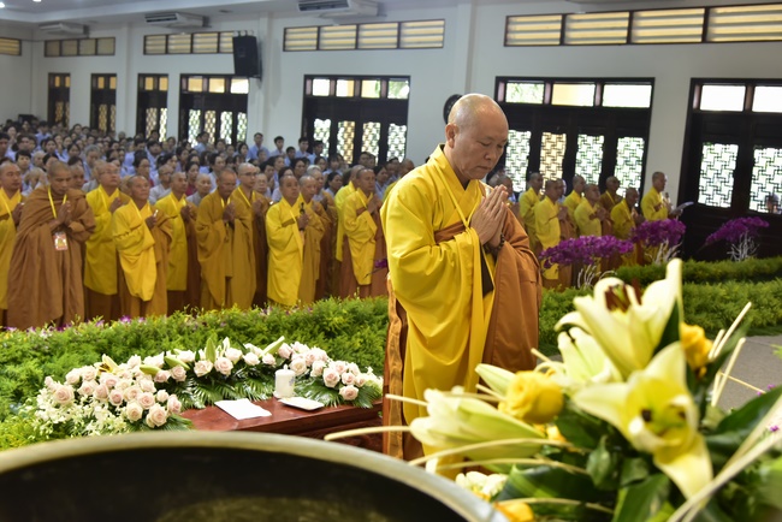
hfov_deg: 44.5
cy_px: 261
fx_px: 956
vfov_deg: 30.5
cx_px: 391
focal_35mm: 44
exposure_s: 1/50
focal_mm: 44
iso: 1600
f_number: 5.6
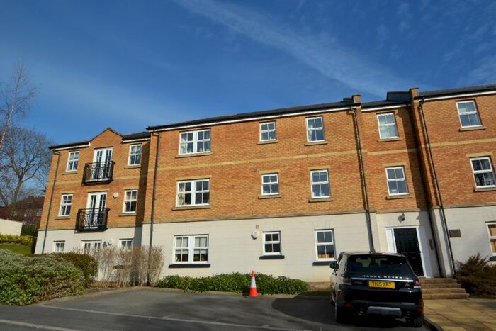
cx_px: 248
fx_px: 289
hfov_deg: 81.2
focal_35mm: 21
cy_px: 166
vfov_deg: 59.5
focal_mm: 14
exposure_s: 1/250
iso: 100
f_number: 8
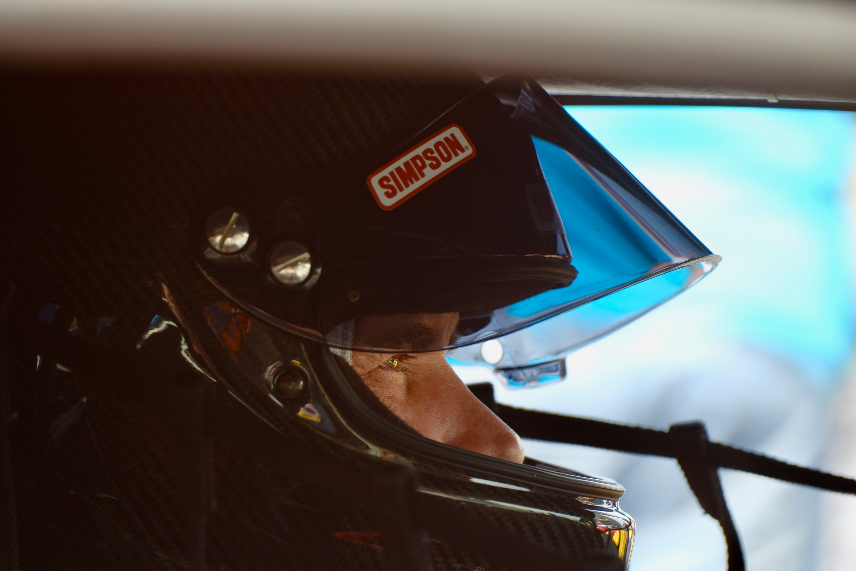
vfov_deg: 3.1
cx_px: 428
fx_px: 10700
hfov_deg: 4.6
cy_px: 286
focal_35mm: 450
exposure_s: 1/90
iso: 160
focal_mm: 300
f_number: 5.6
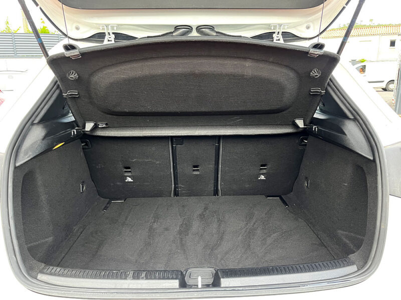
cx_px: 200
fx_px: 301
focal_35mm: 26
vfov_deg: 53.1
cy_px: 150
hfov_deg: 67.3
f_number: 1.6
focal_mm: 5.1
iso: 125
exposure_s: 1/80
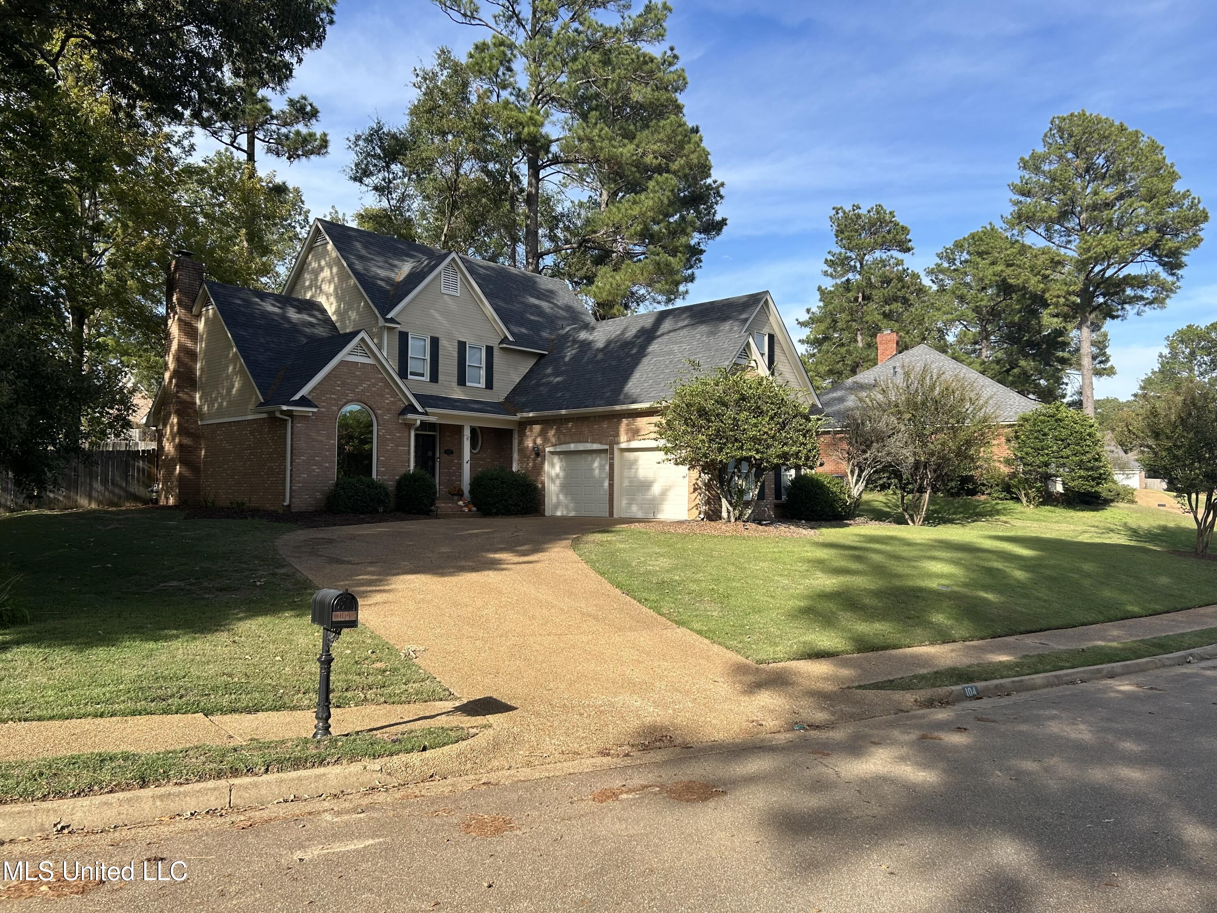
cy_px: 456
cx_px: 608
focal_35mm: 26
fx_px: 914
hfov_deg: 67.3
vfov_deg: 53.1
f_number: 1.5
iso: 50
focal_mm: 5.7
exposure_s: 1/2045
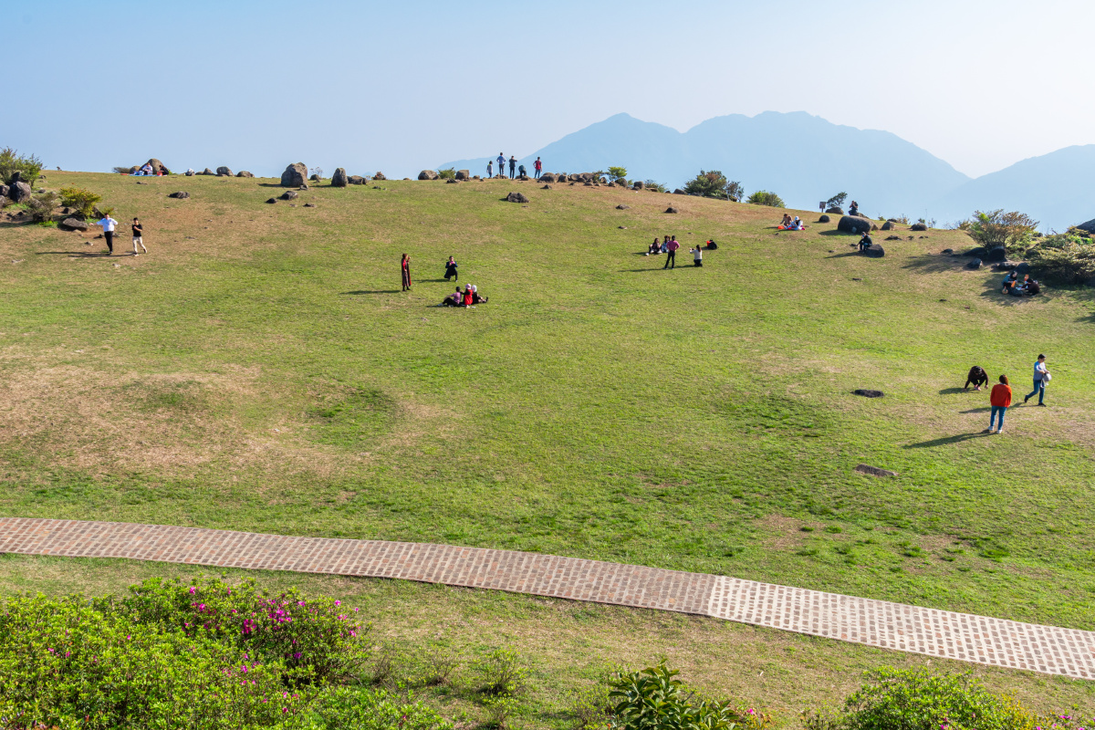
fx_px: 1095
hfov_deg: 53.1
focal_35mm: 36
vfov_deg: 36.9
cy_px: 365
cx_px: 548
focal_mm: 24
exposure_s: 1/125
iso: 100
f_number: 11
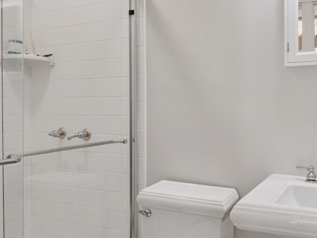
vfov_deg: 41.8
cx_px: 227
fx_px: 311
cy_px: 121
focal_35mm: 34
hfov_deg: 52.2
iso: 200
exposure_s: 1/13
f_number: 7.1
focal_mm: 7
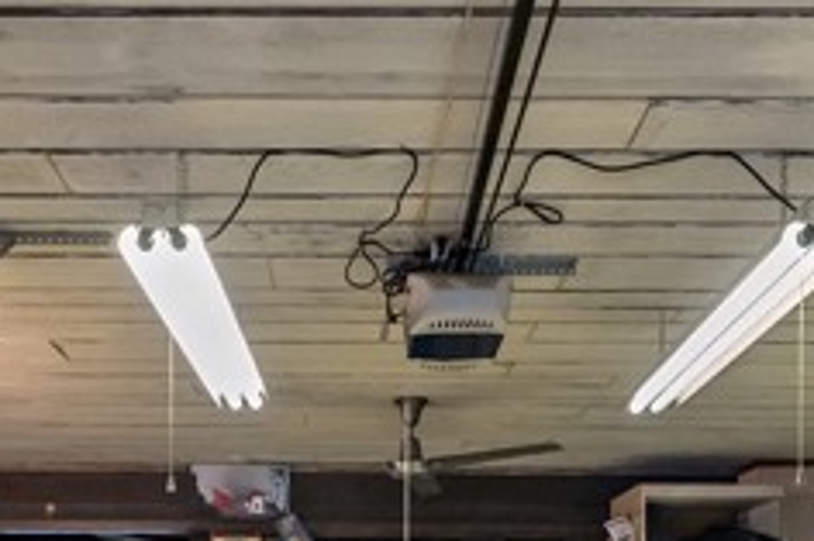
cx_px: 428
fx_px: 859
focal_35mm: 38
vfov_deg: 29.5
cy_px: 667
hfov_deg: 50.7
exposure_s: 1/160
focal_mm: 14
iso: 2500
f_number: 2.8
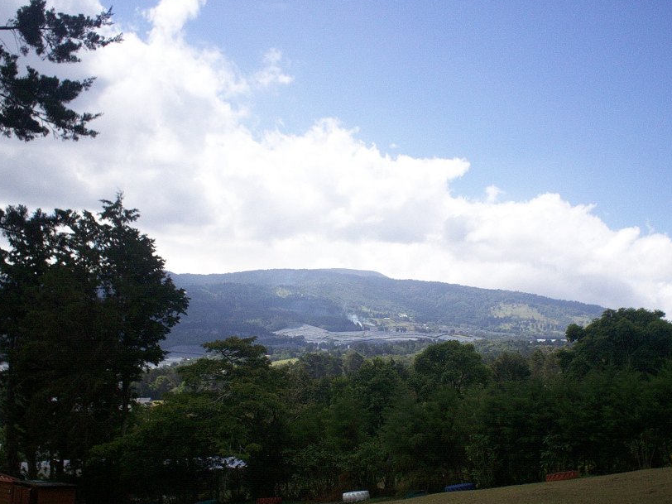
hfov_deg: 41.2
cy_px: 264
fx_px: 893
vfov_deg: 31.5
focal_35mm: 46
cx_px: 367
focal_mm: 6
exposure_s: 1/608
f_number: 4.5
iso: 100
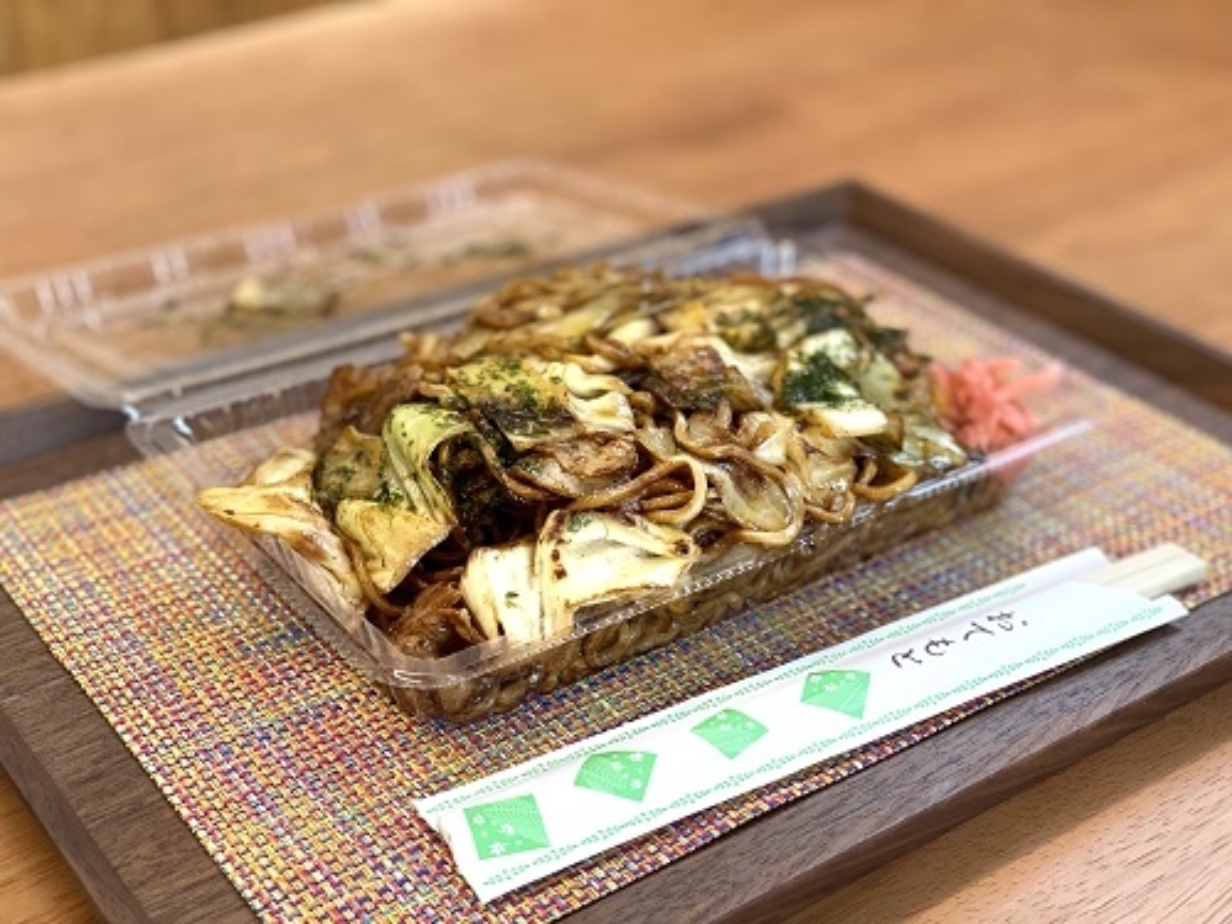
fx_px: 1851
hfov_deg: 36.8
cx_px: 616
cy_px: 462
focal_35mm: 52
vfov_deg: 28.0
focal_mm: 6
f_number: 2
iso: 100
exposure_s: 1/113
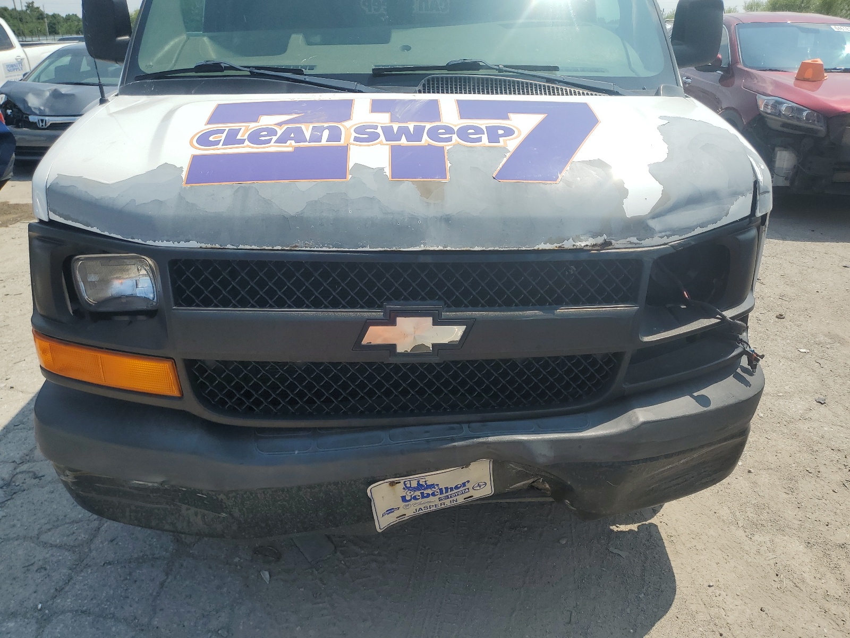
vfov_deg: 53.1
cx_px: 425
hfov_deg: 67.3
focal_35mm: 26
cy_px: 319
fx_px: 638
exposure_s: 1/5000
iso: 50
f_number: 1.5
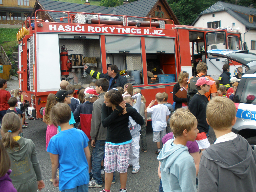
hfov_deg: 51.4
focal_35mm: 36
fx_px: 266
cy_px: 96
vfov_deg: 39.7
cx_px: 128
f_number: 3.5
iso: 80
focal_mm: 6.3
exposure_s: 1/100
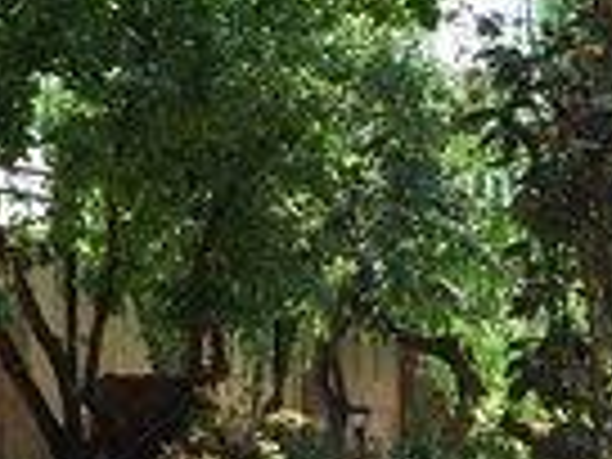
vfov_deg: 10.6
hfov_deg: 14.4
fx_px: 2404
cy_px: 634
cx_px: 464
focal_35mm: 136
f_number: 2.2
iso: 32
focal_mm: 4.15
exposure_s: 1/427
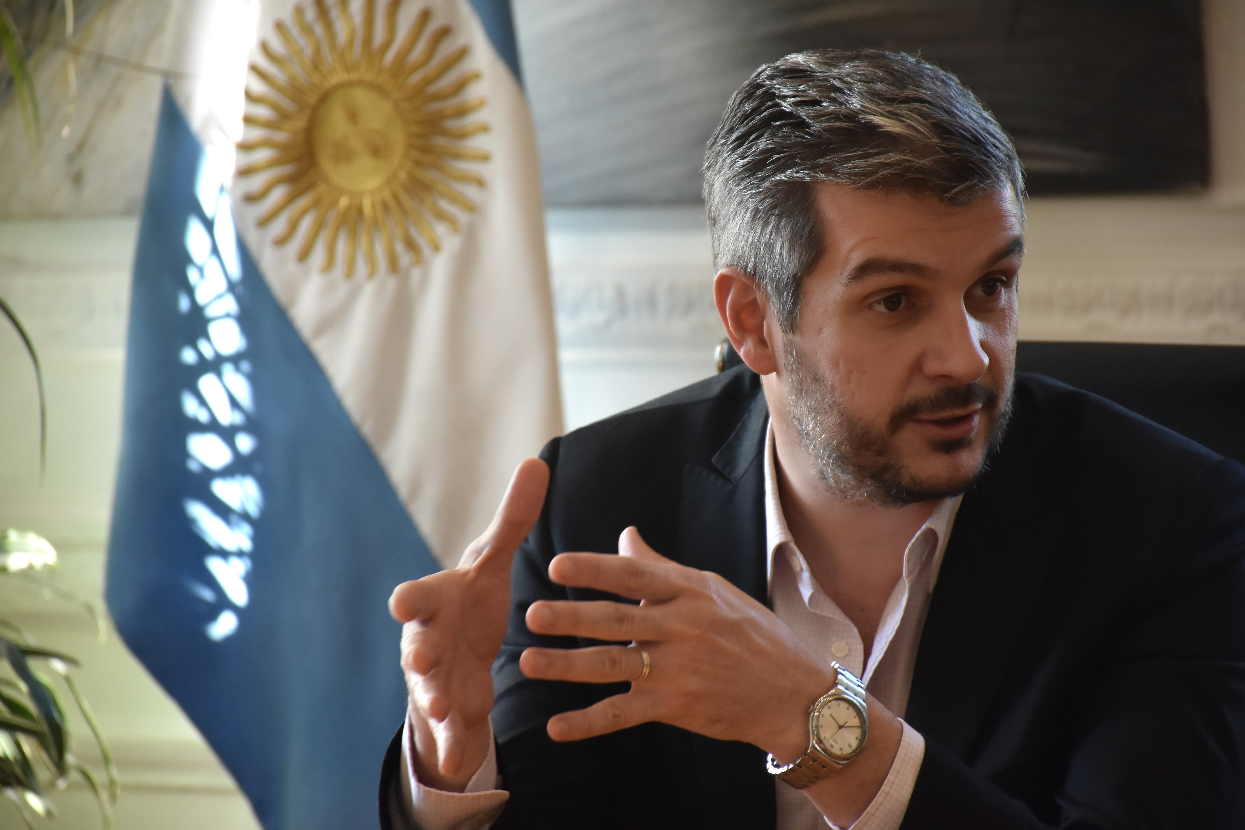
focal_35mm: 210
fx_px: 7262
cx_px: 622
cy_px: 415
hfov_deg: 9.8
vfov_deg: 6.5
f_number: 5.6
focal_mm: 140
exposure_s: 1/200
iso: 1000
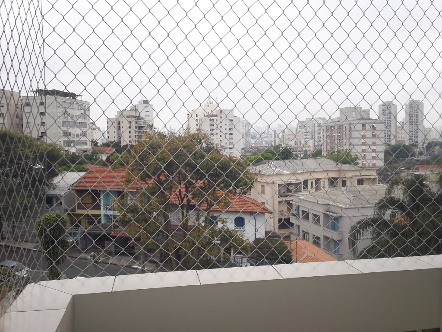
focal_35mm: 38
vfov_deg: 37.7
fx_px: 485
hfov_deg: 49.0
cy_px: 166
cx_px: 221
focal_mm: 6.3
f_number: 4.5
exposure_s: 1/250
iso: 80
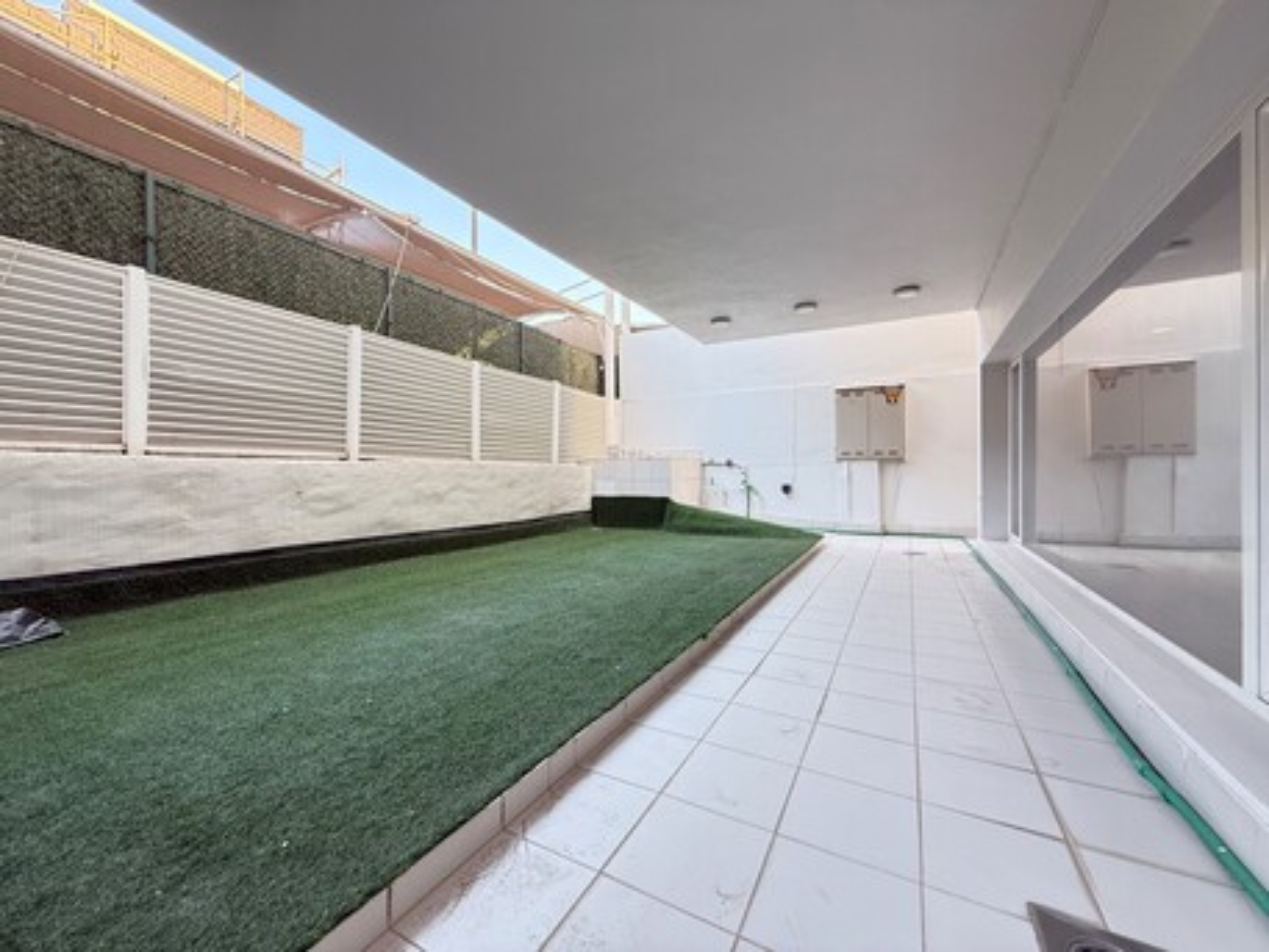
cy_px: 476
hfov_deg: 102.0
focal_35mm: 14
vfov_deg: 85.7
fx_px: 513
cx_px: 634
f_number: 2.2
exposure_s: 1/99
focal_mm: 2.22
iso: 320
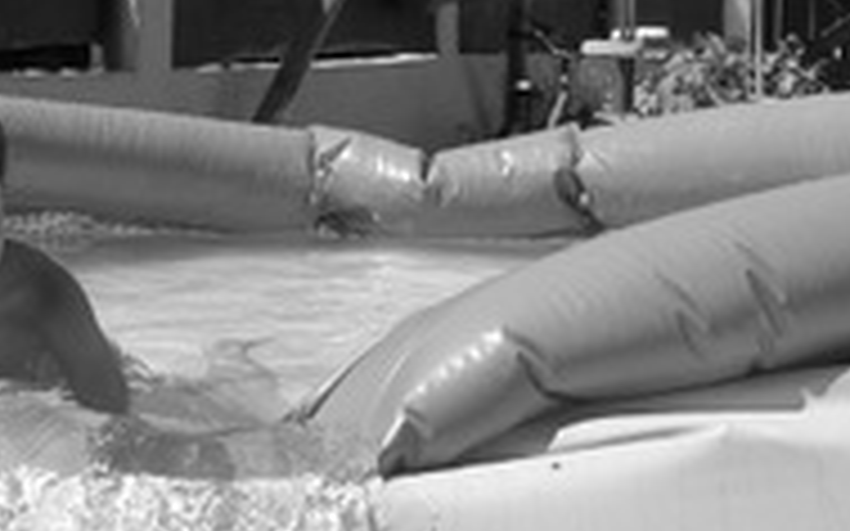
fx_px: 2246
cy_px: 189
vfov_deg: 13.5
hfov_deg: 20.6
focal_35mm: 97
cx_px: -40
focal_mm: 6
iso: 80
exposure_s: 1/500
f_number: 4.6
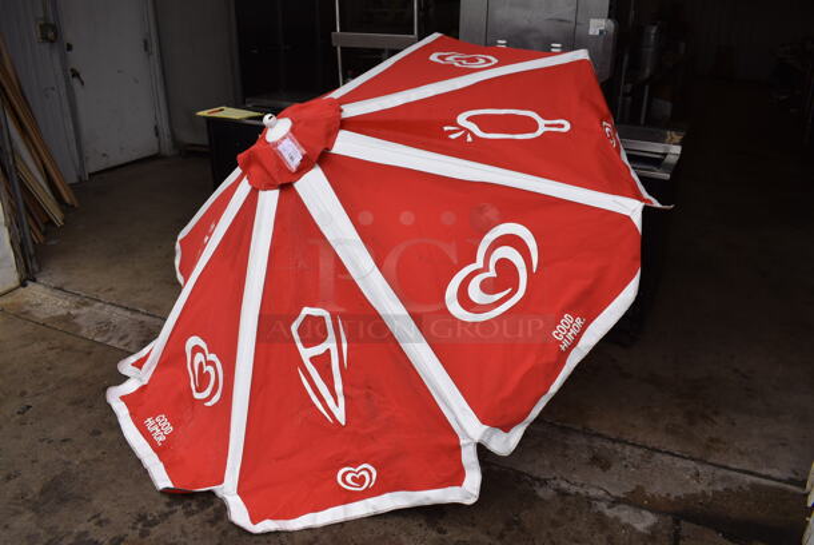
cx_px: 407
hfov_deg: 67.3
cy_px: 272
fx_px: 611
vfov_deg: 48.0
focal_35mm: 27
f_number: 8
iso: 200
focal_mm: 18
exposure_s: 1/400
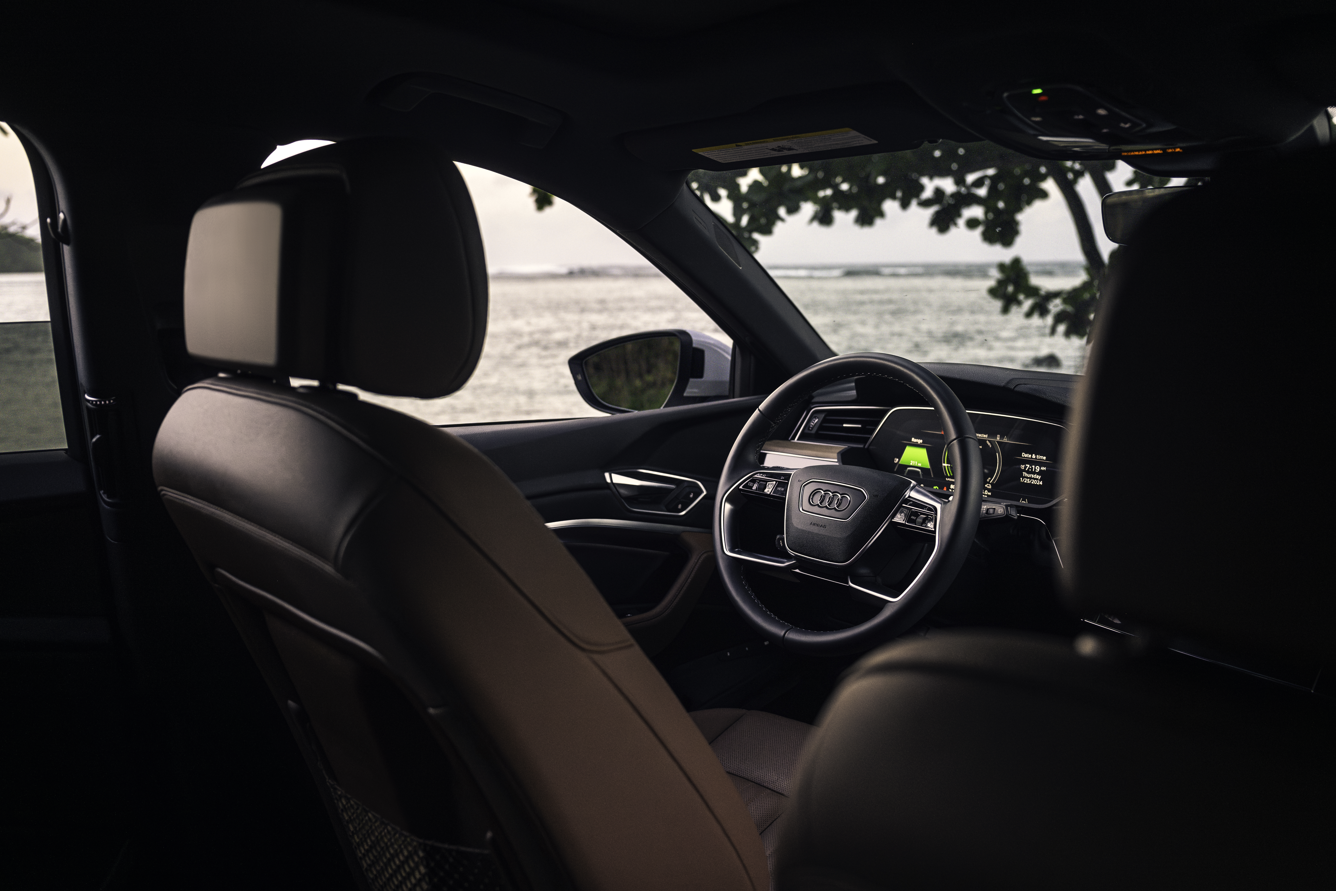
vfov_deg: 43.6
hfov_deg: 61.9
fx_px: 1113
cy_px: 446
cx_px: 668
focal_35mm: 30
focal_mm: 30
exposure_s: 1/80
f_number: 3.5
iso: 2000
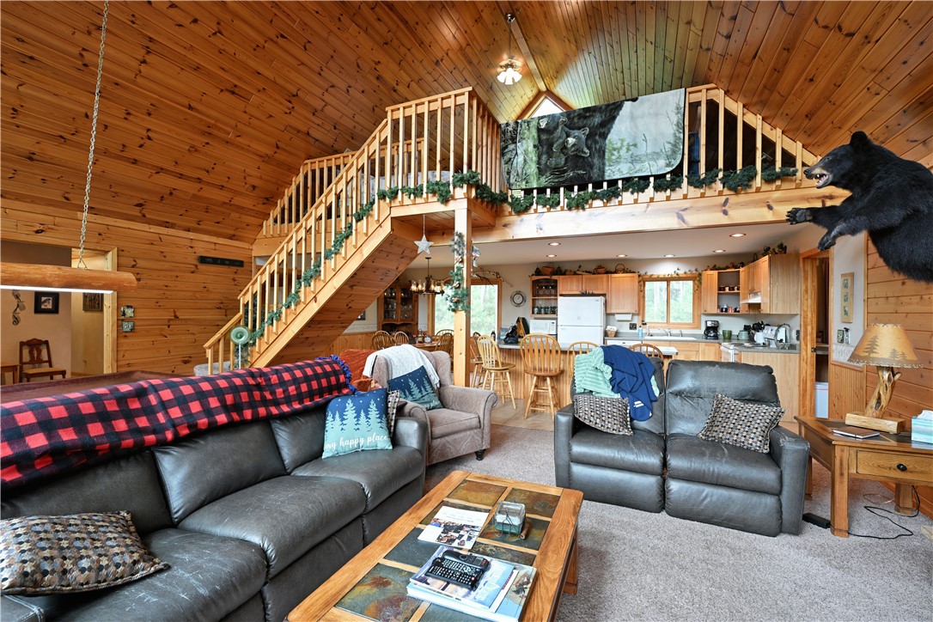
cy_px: 311
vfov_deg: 73.7
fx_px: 415
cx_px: 466
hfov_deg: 96.7
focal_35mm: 16
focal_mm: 16
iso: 200
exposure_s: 1/10
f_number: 5.6
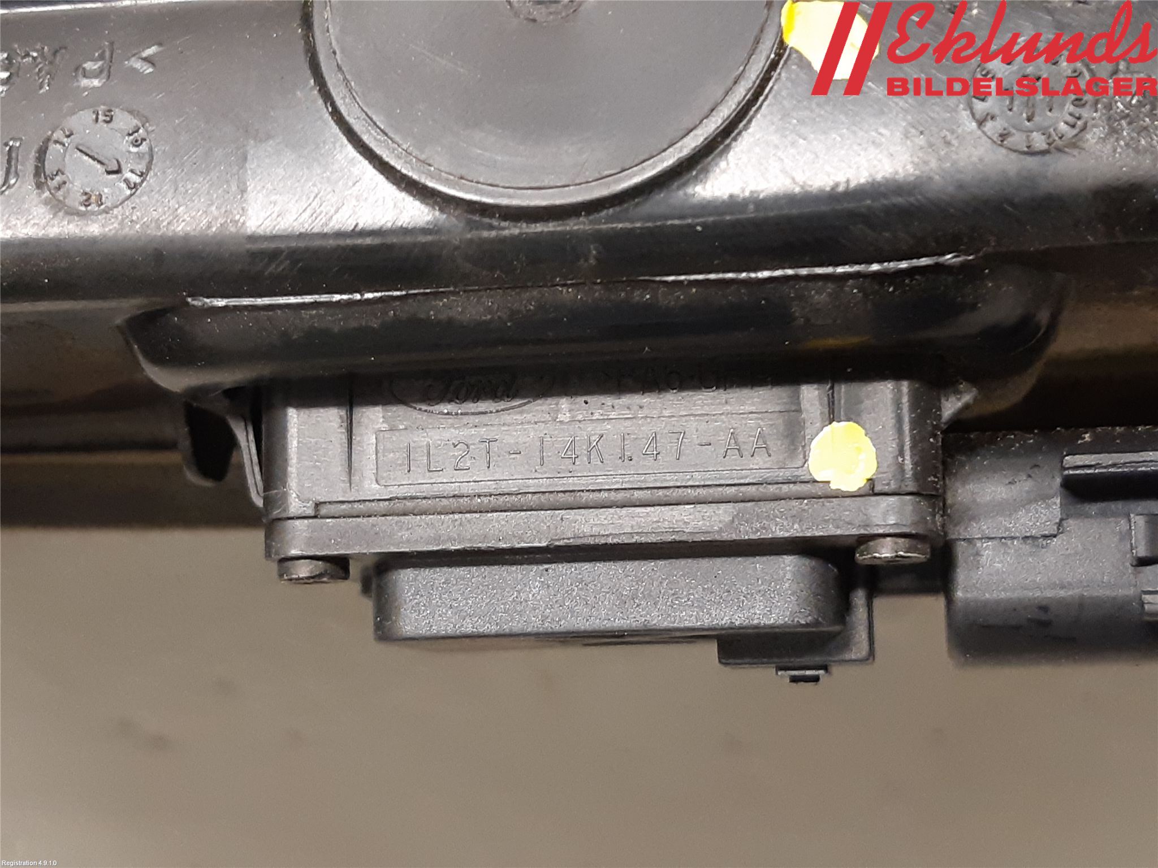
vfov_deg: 53.1
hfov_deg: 67.3
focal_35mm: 26
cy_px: 434
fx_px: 870
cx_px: 579
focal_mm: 3.93
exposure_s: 1/33
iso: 200
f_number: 1.7
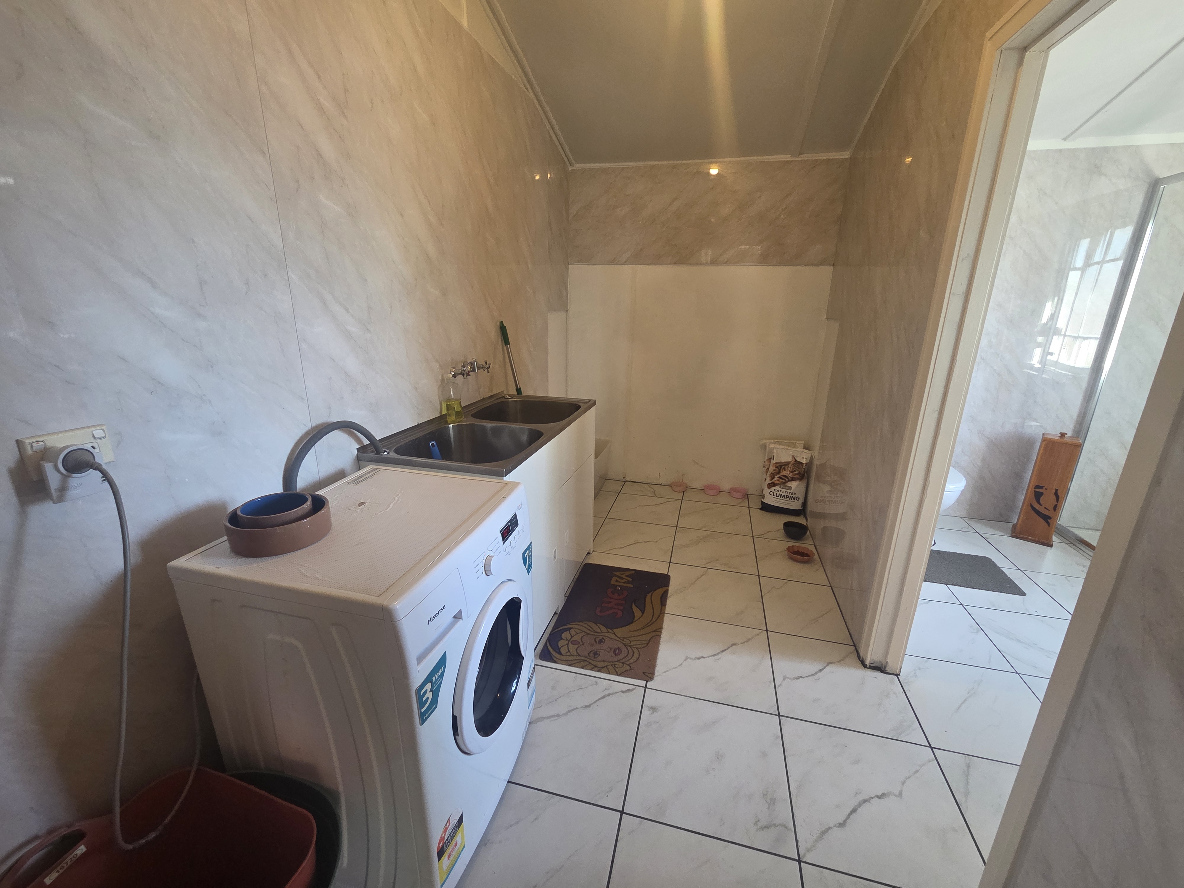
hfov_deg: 106.2
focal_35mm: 13
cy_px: 444
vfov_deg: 89.9
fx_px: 445
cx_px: 592
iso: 200
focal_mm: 2.2
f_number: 2.2
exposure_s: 1/50
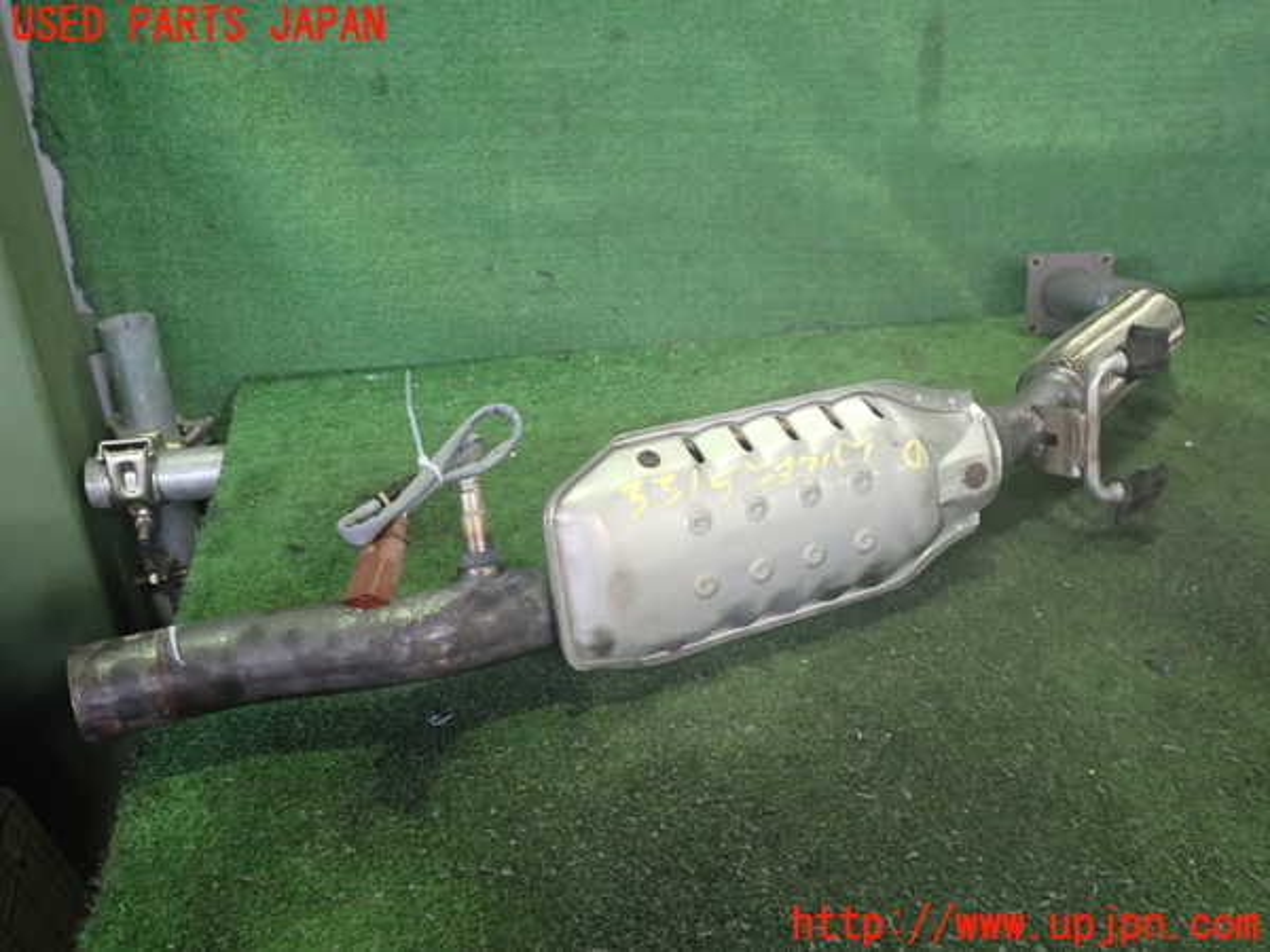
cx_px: 635
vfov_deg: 46.8
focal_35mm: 30
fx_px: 1101
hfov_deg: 60.0
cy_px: 476
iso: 500
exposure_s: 1/30
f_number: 2.3
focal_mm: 5.4
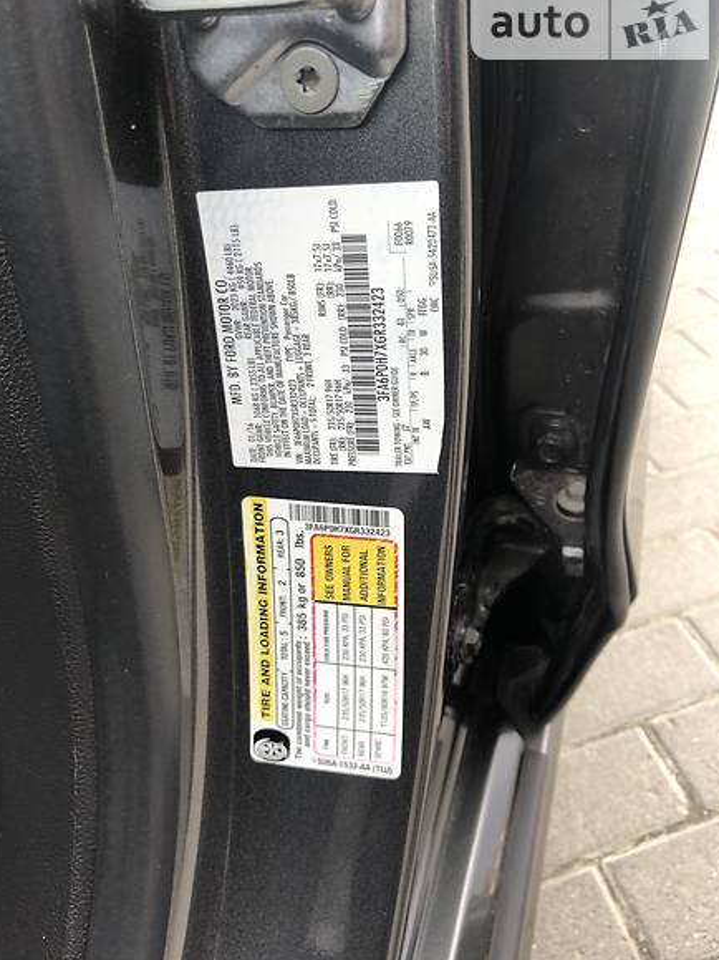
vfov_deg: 61.7
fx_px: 803
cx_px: 361
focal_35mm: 29
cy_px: 466
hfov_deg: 48.2
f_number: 1.8
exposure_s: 1/88
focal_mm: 4
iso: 40
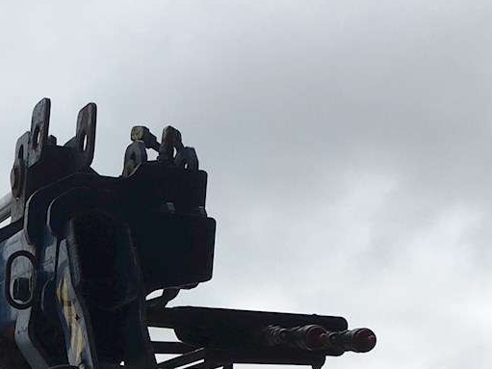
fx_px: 1549
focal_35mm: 109
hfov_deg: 17.2
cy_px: 482
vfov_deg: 13.1
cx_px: -110
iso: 25
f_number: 2.2
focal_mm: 4.15
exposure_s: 1/1508
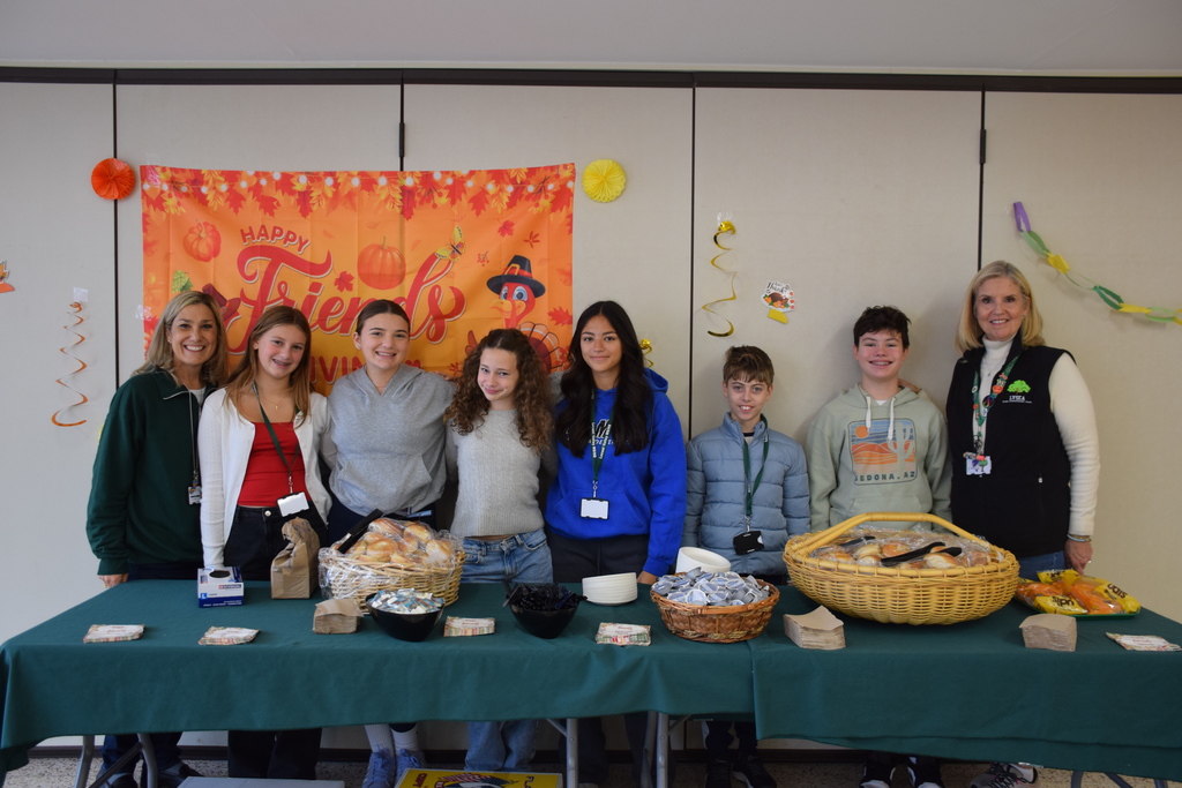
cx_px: 591
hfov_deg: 57.2
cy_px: 394
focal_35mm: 33
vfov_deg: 40.0
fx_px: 1084
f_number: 4
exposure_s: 1/60
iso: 720
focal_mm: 22
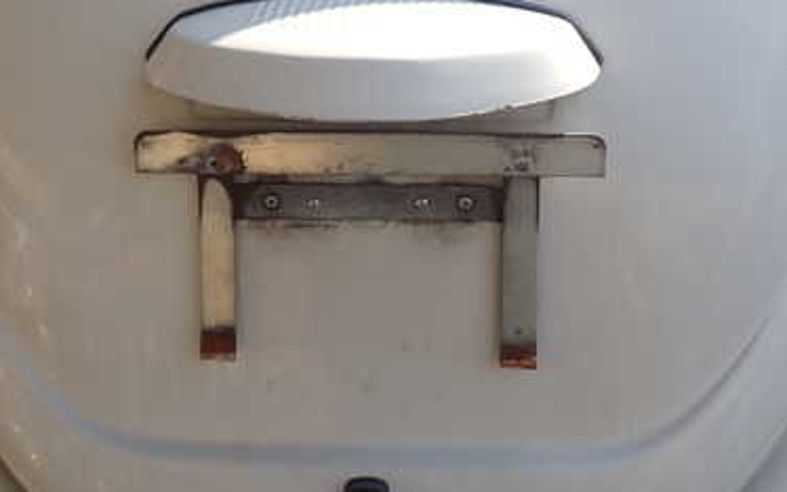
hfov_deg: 39.6
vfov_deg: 25.1
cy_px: 135
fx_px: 1094
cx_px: 377
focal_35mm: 51
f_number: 3.2
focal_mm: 5.4
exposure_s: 1/500
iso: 100
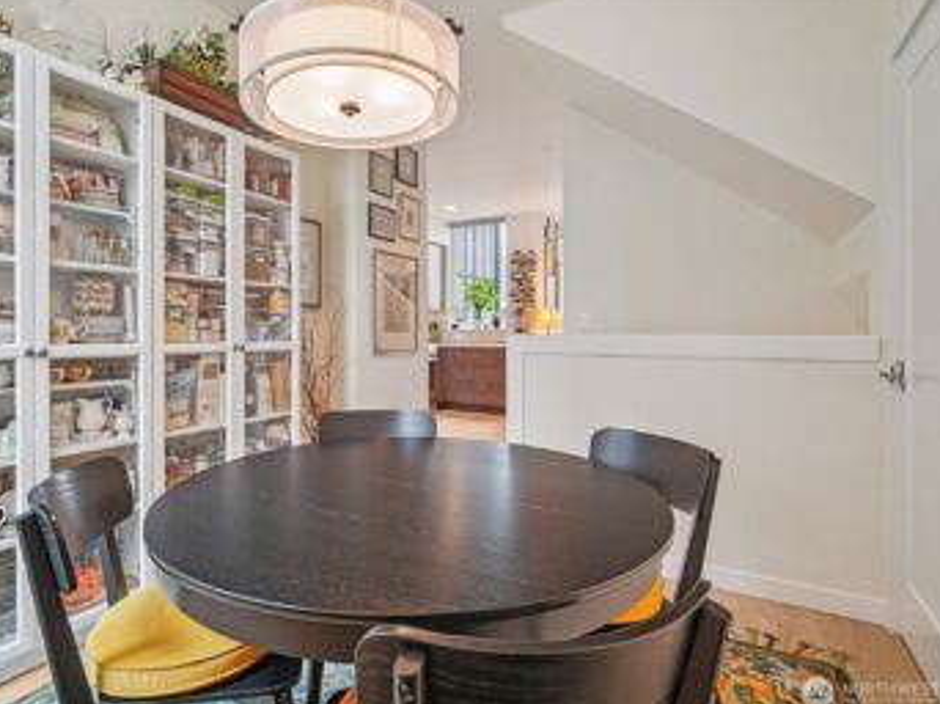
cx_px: 410
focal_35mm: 18
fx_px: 488
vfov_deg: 71.5
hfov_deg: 87.3
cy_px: 351
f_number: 8
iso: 1600
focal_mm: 16
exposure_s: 1/30
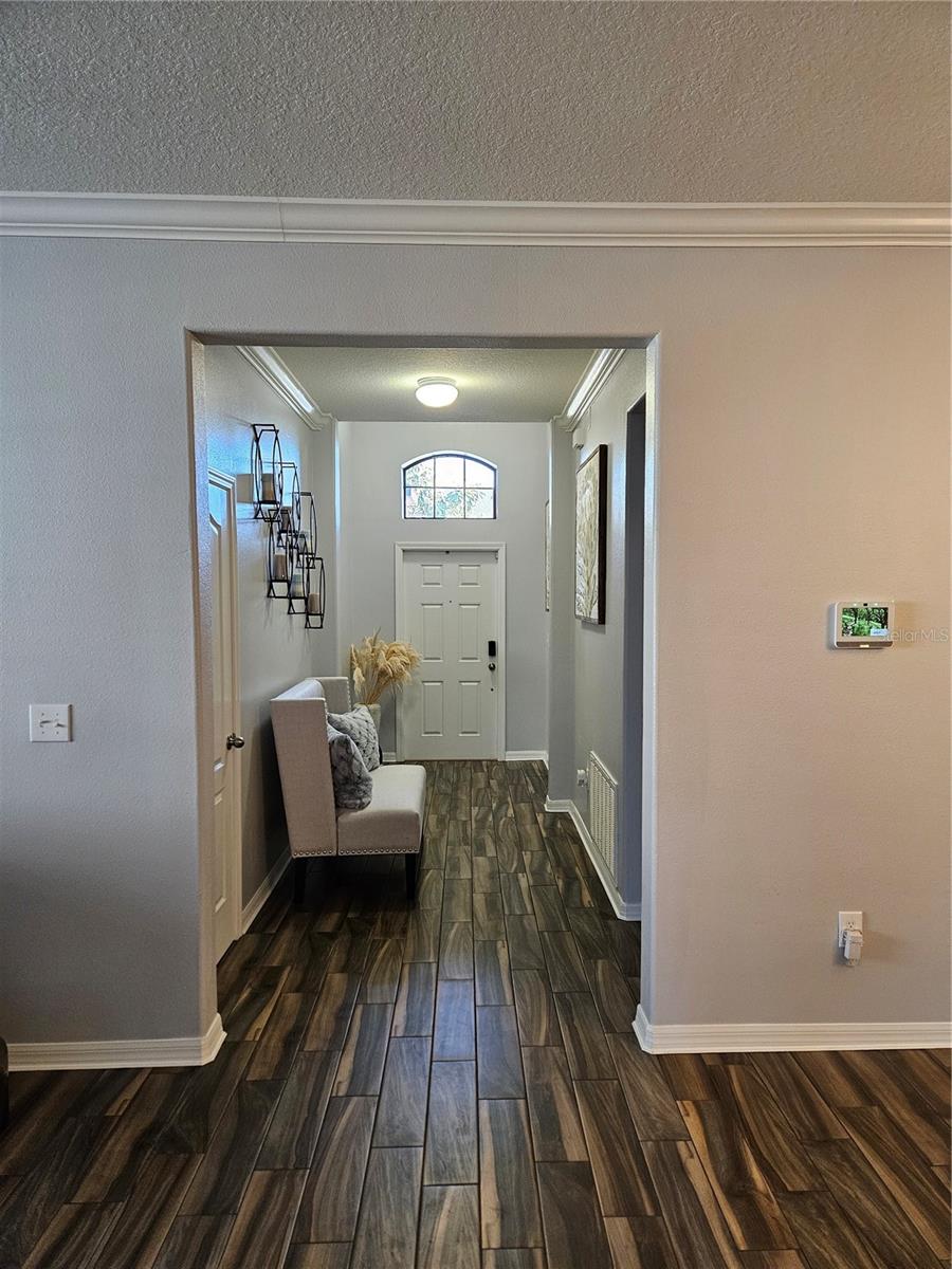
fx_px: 843
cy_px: 634
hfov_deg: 58.9
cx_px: 476
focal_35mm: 23
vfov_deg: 73.9
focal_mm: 5.4
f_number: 1.8
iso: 400
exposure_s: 1/120
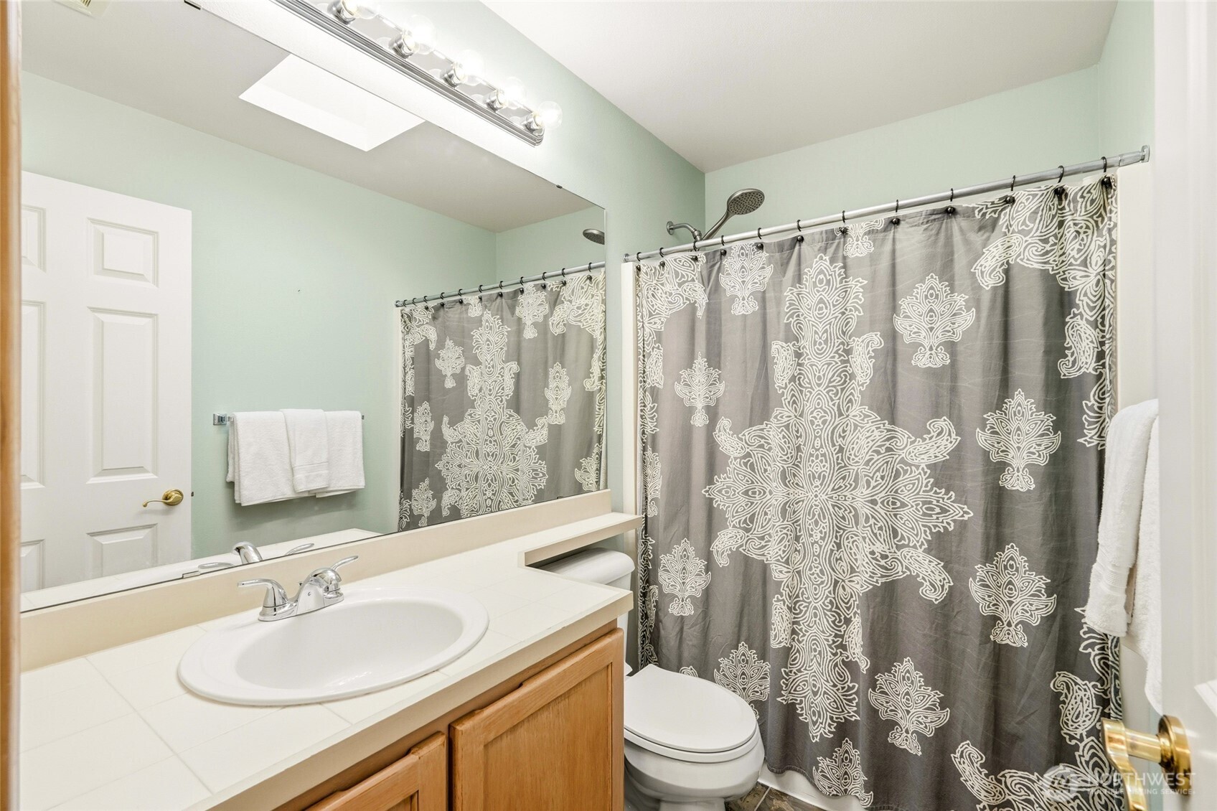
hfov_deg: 95.0
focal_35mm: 16
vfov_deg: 72.0
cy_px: 406
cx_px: 608
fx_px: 558
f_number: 9
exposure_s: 1/400
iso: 400
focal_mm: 16.5
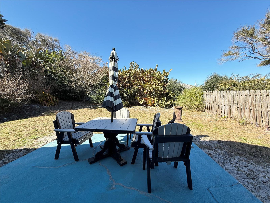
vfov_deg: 85.7
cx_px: 135
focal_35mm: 14
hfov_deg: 102.1
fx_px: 109
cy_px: 102
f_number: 2.2
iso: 50
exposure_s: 1/433
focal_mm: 2.22
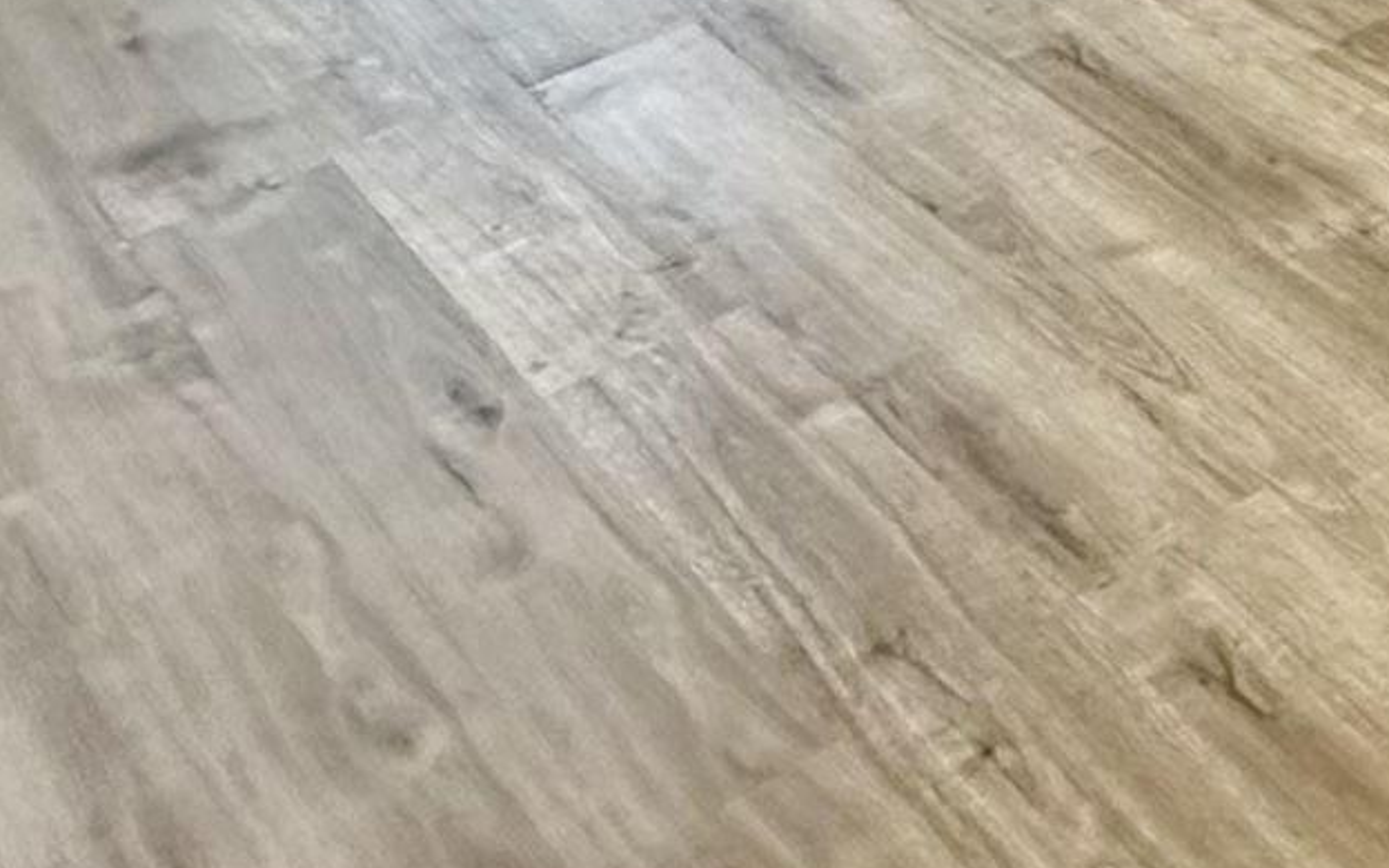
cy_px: -637
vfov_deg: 15.6
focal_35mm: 73
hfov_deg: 23.3
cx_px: 2028
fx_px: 2763
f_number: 2.2
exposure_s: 1/60
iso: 250
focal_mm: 2.22
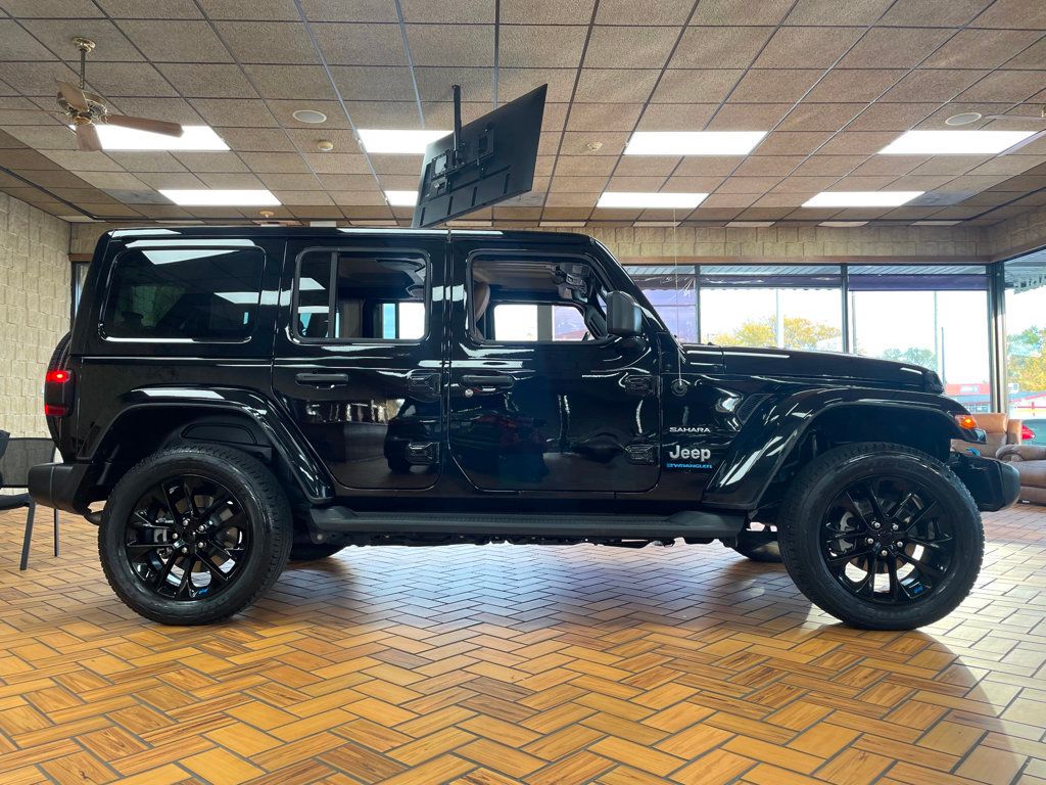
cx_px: 523
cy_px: 392
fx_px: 786
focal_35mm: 26
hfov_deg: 67.3
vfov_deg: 53.1
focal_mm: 4.2
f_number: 1.6
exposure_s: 1/60
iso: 64
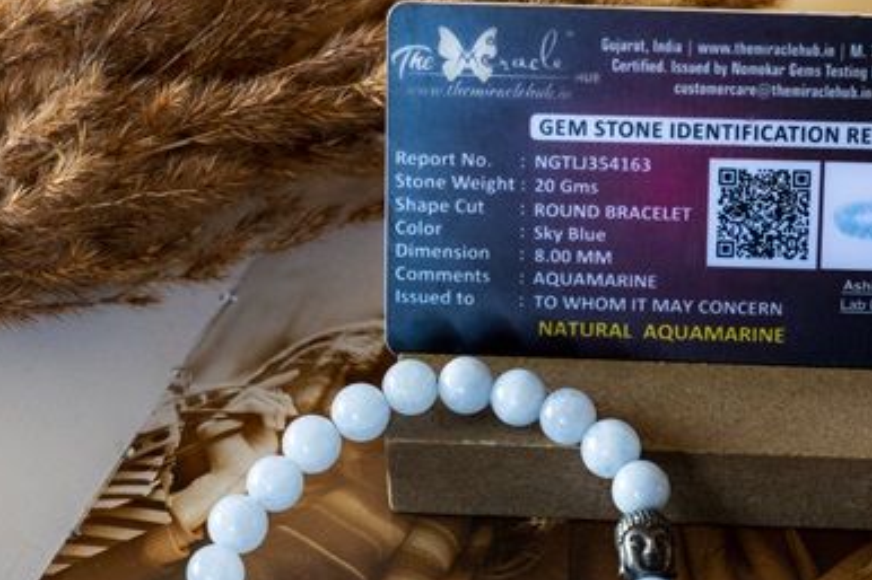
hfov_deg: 17.3
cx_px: 610
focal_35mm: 118
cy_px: 369
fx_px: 2857
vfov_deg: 11.6
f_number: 8
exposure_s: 1/100
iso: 1600
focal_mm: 70
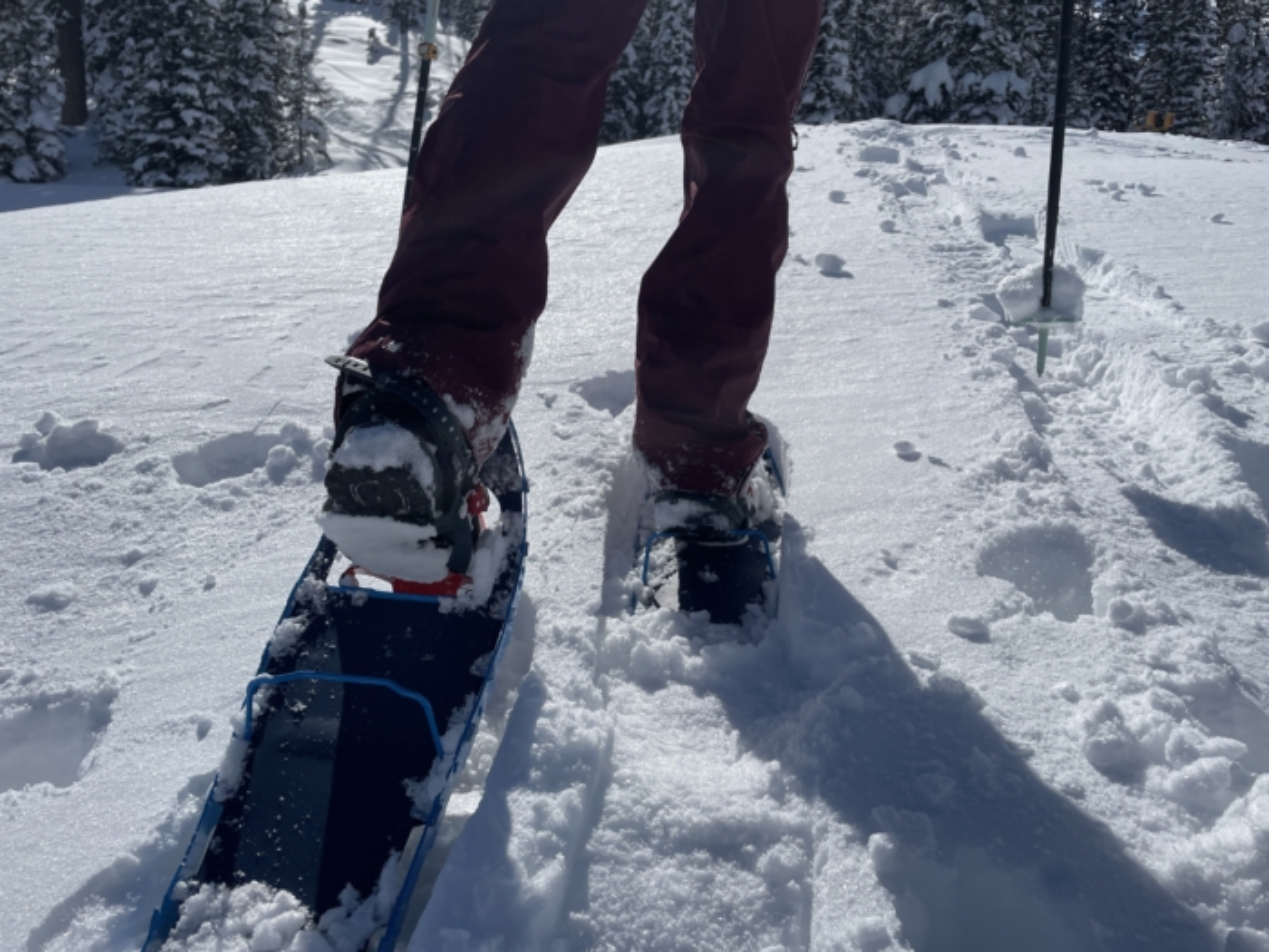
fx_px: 953
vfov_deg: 53.1
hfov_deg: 67.3
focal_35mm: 26
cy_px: 476
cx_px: 634
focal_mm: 4.2
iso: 32
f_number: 1.6
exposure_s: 1/14925
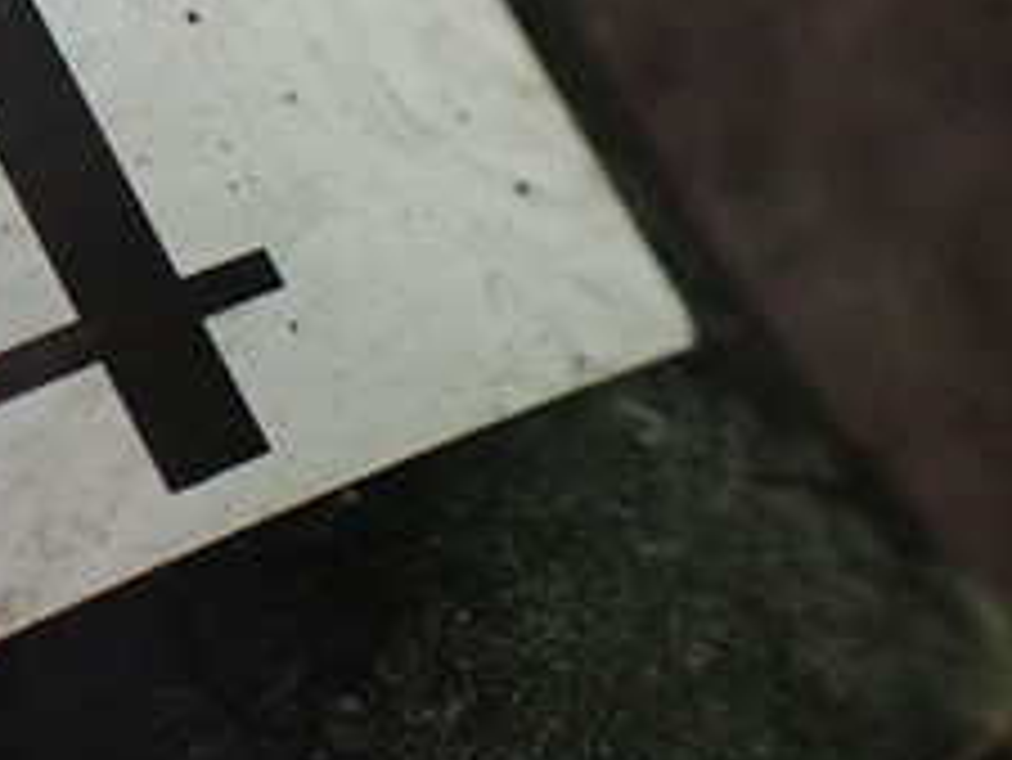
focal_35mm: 80
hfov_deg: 22.4
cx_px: -225
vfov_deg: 18.3
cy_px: 175
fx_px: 2340
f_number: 2.3
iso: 800
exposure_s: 1/60
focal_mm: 5.4
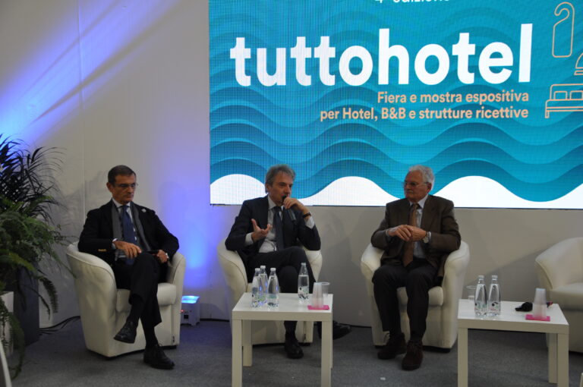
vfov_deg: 25.7
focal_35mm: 52
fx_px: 849
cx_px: 292
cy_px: 194
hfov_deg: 37.9
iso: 400
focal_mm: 35
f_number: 5
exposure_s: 1/100
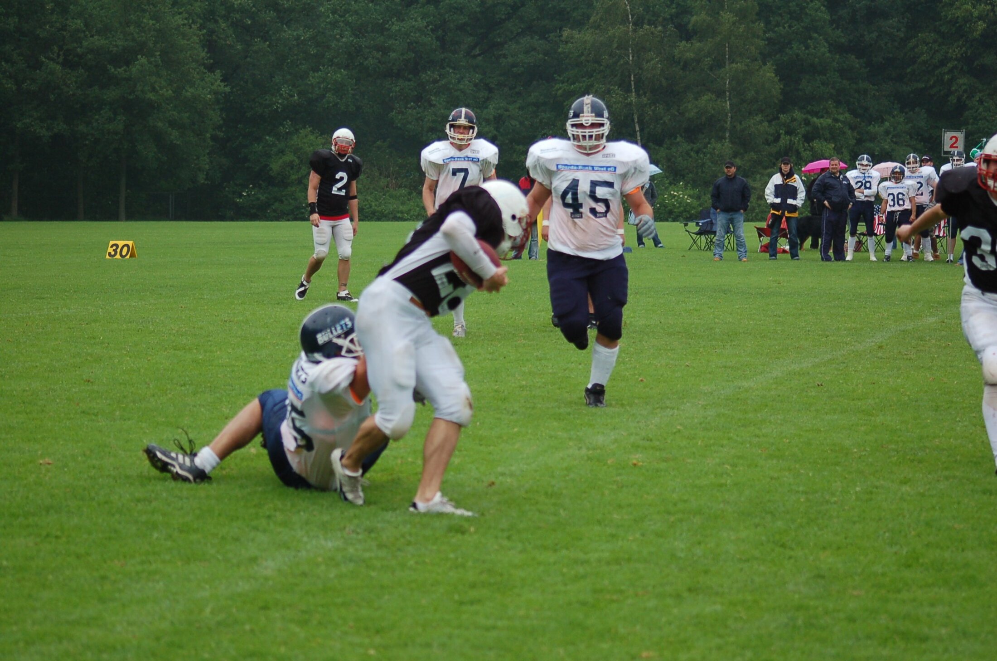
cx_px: 498
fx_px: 3234
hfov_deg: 17.5
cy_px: 330
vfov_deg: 11.7
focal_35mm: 117
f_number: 4
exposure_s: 1/1000
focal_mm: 78
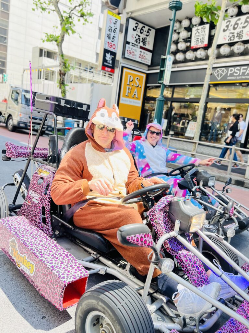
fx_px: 249
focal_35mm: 26
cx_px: 124
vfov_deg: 67.3
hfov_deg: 53.1
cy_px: 166
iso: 50
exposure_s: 1/452
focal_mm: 5.7
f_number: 1.5
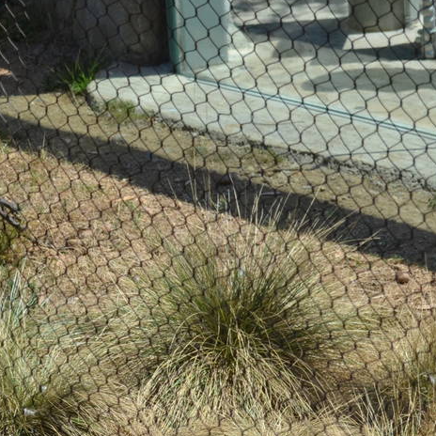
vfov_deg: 7.2
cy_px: 246
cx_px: 11
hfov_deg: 7.2
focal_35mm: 241
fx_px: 3441
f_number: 8
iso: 125
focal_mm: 55
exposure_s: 1/250
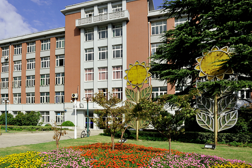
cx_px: 83
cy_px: 84
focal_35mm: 27
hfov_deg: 65.6
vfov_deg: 47.8
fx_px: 189
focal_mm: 20
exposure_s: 1/640
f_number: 8
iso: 200
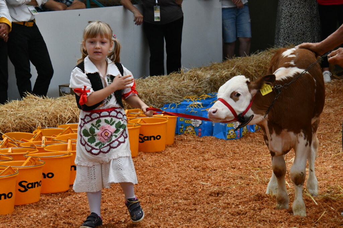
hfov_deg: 14.9
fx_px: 1315
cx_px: 172
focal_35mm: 138
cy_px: 114
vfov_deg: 9.9
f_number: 10
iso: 3200
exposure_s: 1/400
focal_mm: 92
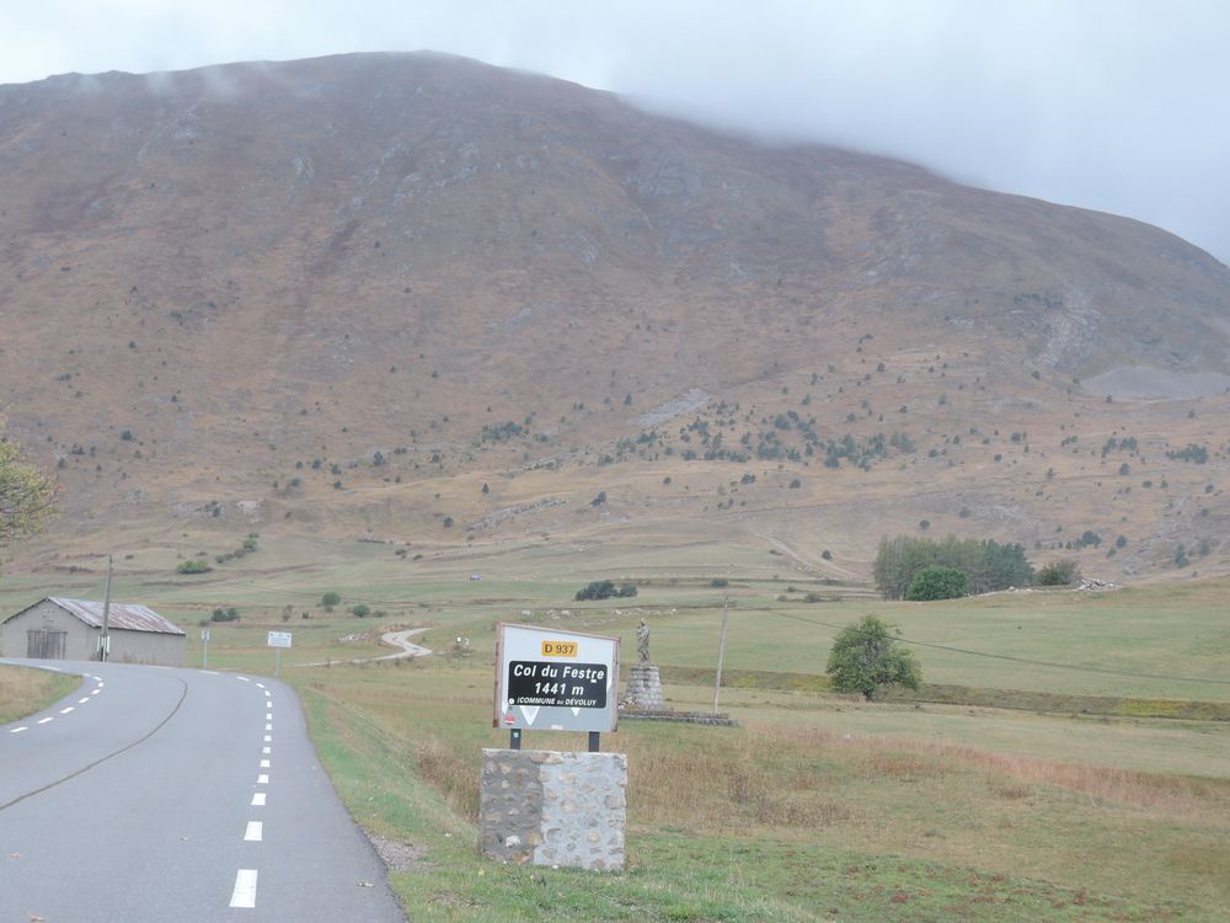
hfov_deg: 29.0
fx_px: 2381
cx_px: 615
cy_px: 462
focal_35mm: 67
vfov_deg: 21.9
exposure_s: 1/100
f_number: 5
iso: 180
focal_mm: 14.3
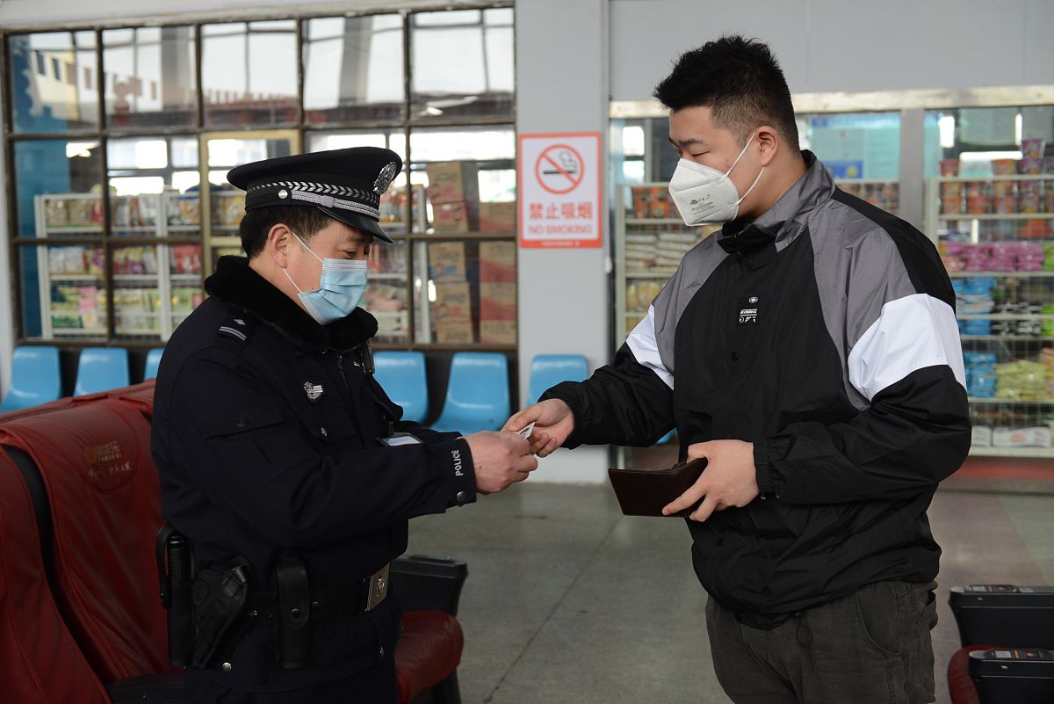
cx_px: 527
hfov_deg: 44.5
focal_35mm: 44
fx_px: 1289
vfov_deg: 30.5
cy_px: 352
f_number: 2.8
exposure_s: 1/160
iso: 1600
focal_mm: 44
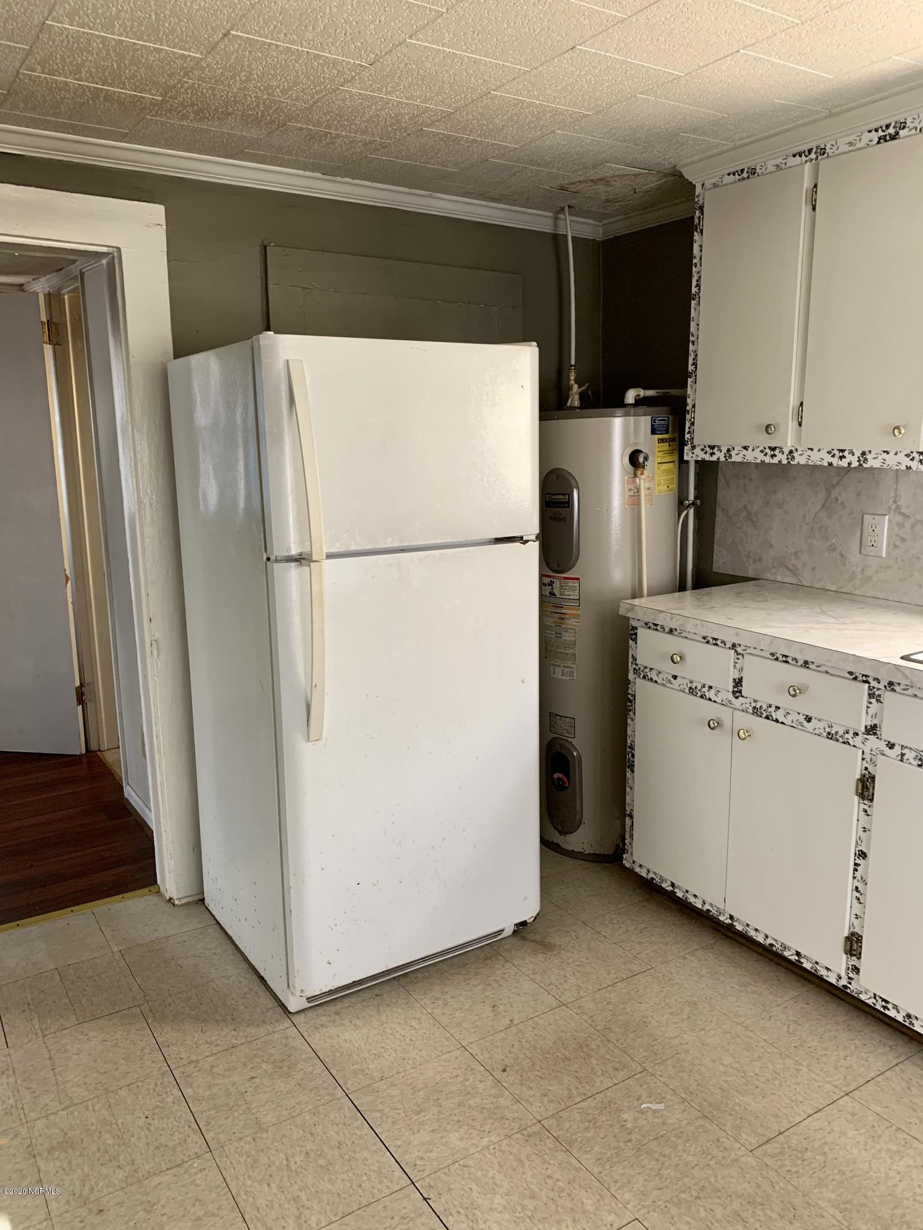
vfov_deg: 67.3
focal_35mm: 26
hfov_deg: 53.1
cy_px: 615
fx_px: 924
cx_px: 462
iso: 125
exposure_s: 1/60
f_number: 1.8
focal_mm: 4.25
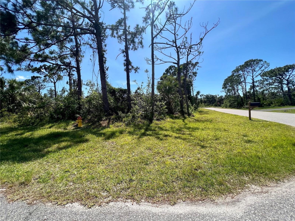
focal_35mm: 13
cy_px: 110
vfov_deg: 89.9
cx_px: 148
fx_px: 111
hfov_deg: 106.2
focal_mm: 1.57
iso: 32
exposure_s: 1/1468
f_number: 1.8
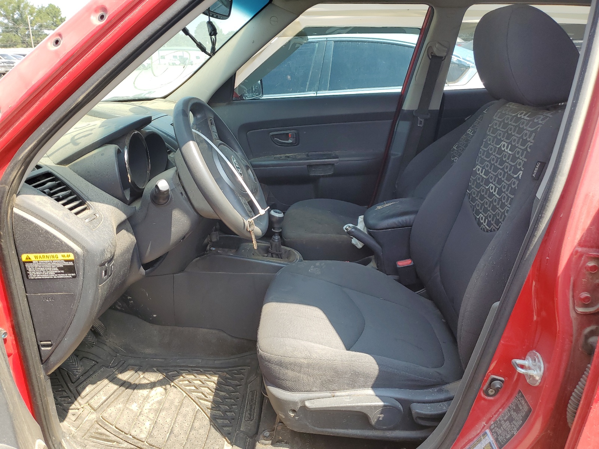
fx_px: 450
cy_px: 224
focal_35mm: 26
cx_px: 300
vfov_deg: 53.1
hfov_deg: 67.3
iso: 50
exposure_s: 1/556
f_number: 1.5
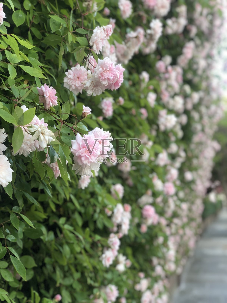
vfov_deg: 36.8
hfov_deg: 28.0
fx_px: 455
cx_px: 114
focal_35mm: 52
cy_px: 152
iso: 20
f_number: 2.4
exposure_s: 1/60
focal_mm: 6
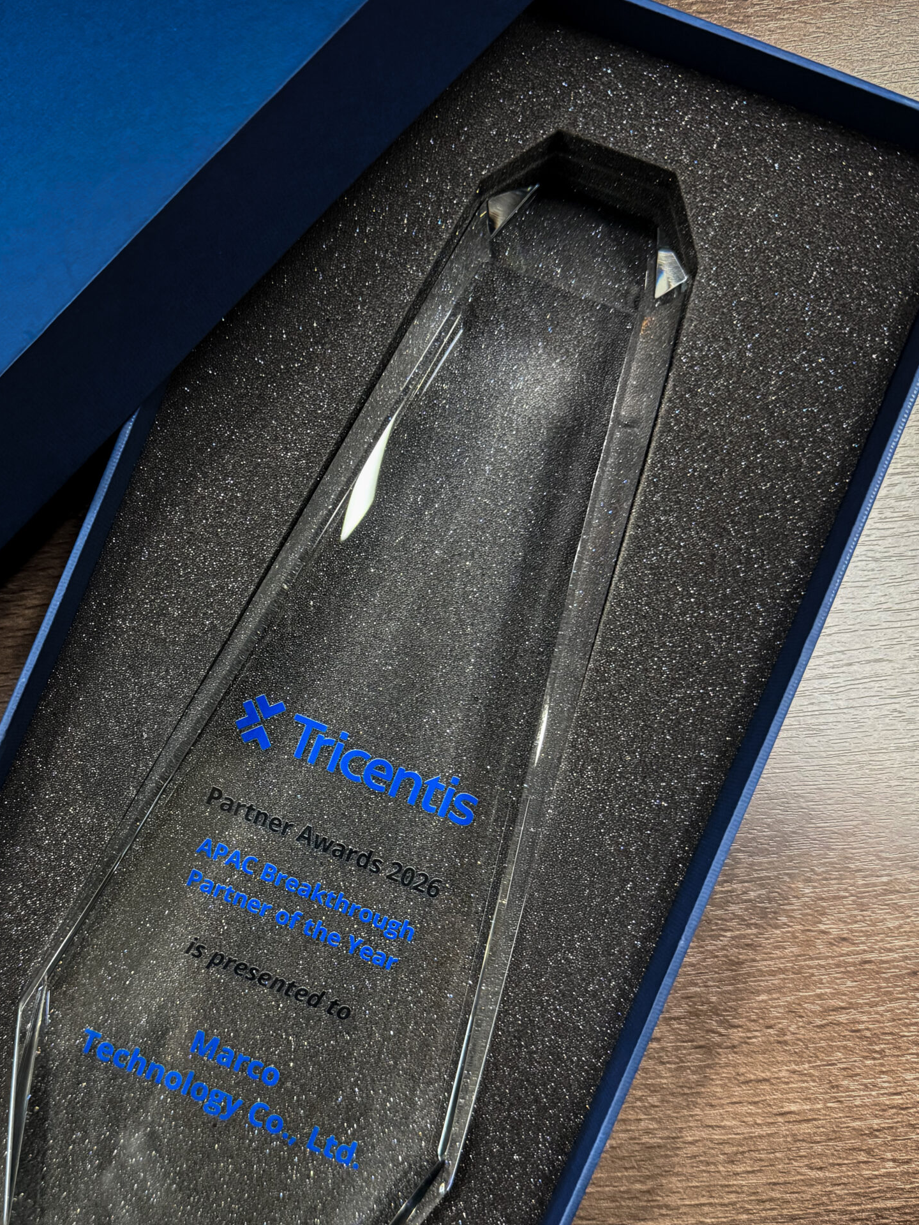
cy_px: 715
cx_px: 313
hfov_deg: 43.6
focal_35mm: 32
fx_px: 1133
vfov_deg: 56.5
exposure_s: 1/50
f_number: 1.78
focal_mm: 6.76
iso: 800
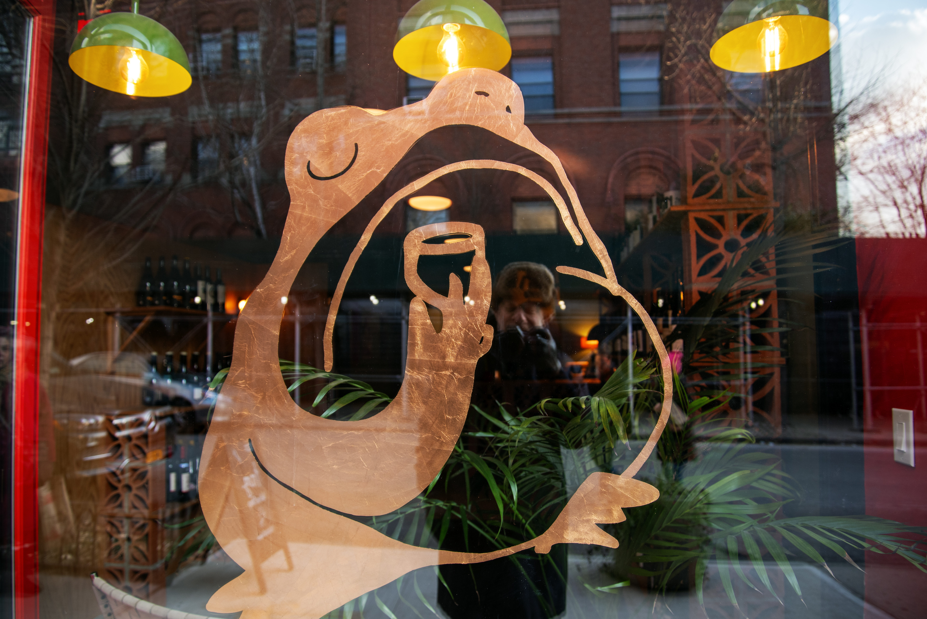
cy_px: 310
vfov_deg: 53.2
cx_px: 464
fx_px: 618
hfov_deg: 73.7
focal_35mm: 24
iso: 400
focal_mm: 24
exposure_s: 1/80
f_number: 4.5
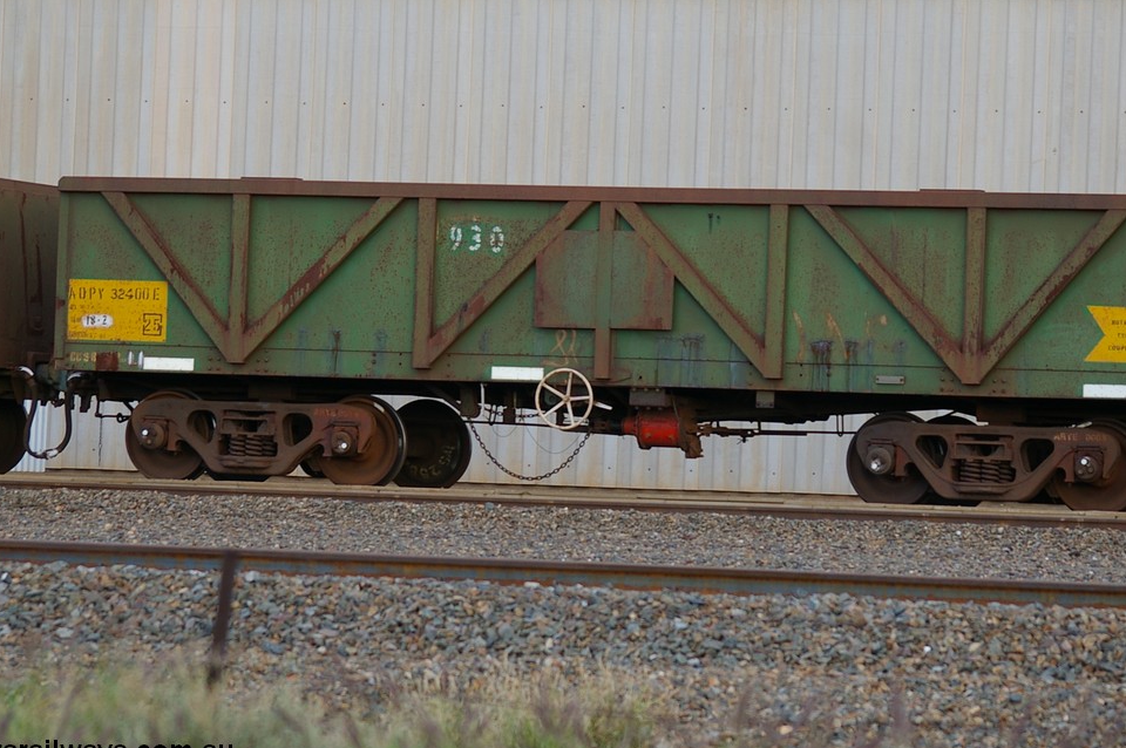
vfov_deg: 6.9
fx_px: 6249
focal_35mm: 200
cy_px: 288
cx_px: 643
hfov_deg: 10.3
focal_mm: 100
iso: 200
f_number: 4.5
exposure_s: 1/125
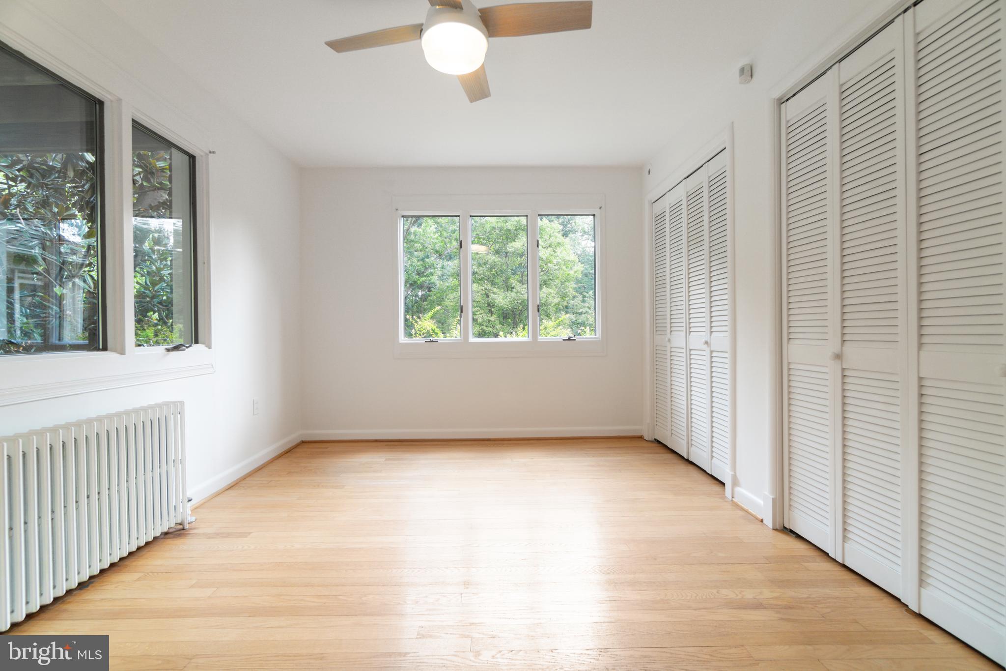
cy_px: 336
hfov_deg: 100.4
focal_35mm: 15
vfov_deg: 77.3
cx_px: 503
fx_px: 419
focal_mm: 10
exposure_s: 1/50
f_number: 4
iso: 100
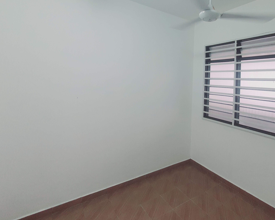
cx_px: 176
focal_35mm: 19
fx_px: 155
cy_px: 81
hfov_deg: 81.3
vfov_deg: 69.6
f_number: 2.2
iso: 50
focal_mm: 1.8
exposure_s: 1/50
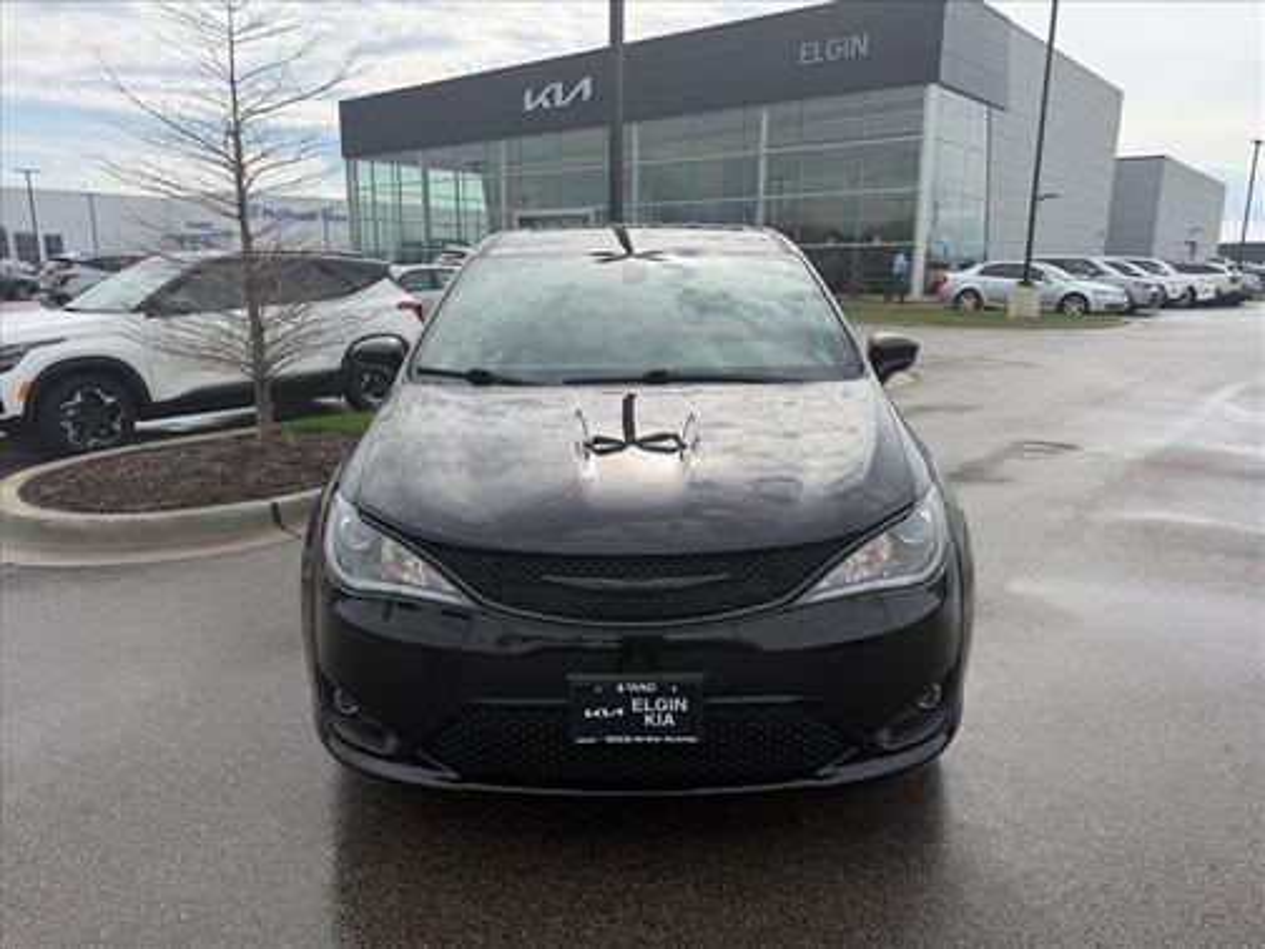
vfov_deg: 56.8
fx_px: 877
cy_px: 474
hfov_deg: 71.6
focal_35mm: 24
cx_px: 632
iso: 80
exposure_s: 1/3953
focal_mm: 6.76
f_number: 1.78
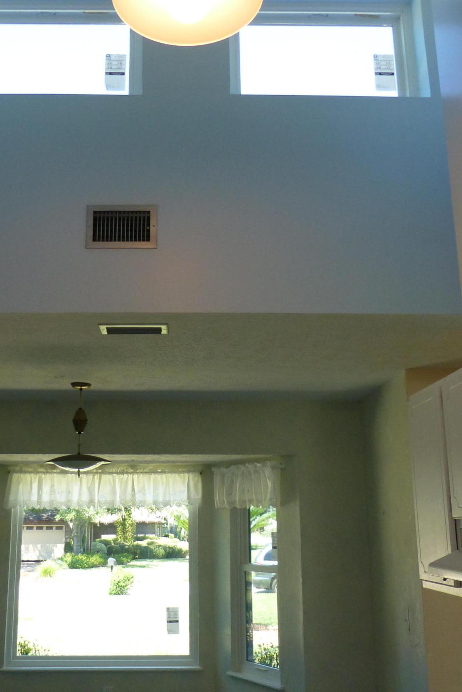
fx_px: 712
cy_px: 341
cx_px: 183
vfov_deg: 51.9
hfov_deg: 35.8
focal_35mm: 37
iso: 200
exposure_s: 1/125
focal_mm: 4.3
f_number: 3.3
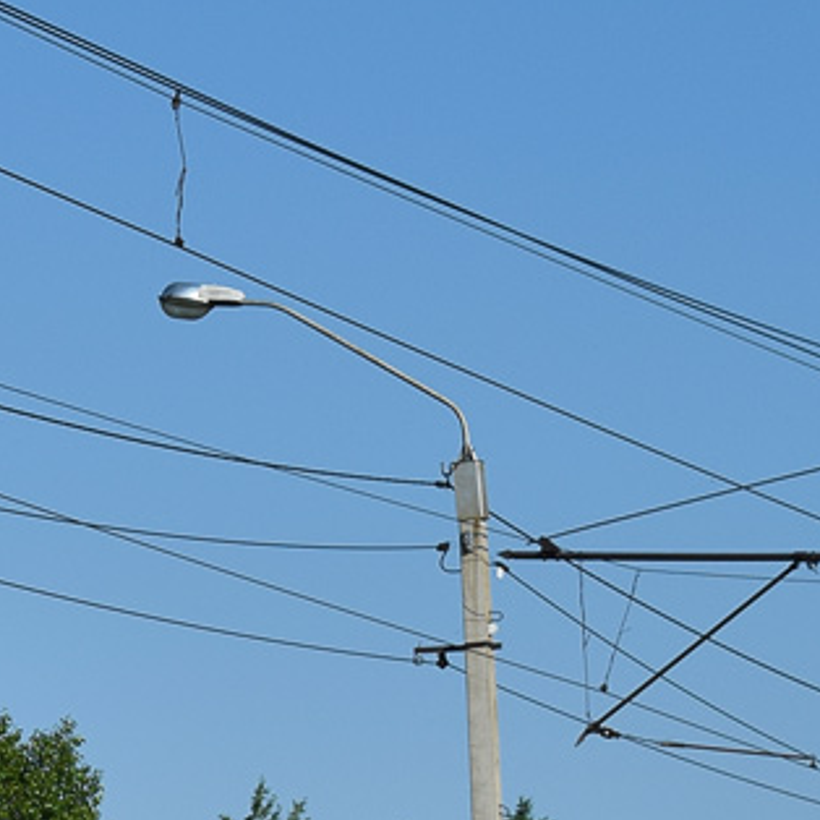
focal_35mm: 195
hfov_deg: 8.7
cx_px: -507
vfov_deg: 8.9
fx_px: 5226
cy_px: 888
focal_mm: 40
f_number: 6.3
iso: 100
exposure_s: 1/800
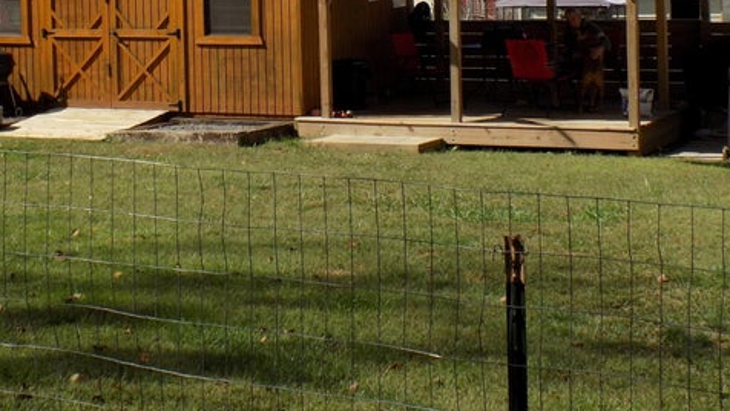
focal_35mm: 80
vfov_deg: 14.9
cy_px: 6
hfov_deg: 26.3
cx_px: 209
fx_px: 1549
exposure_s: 1/800
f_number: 3.6
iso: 80
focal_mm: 7.3
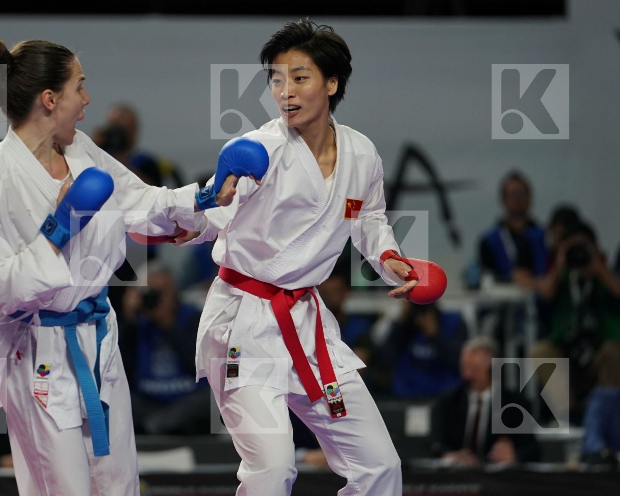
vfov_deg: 4.6
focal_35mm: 339
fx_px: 6221
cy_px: 248
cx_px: 249
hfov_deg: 5.7
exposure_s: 1/1000
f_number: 2.8
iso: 1250
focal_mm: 200
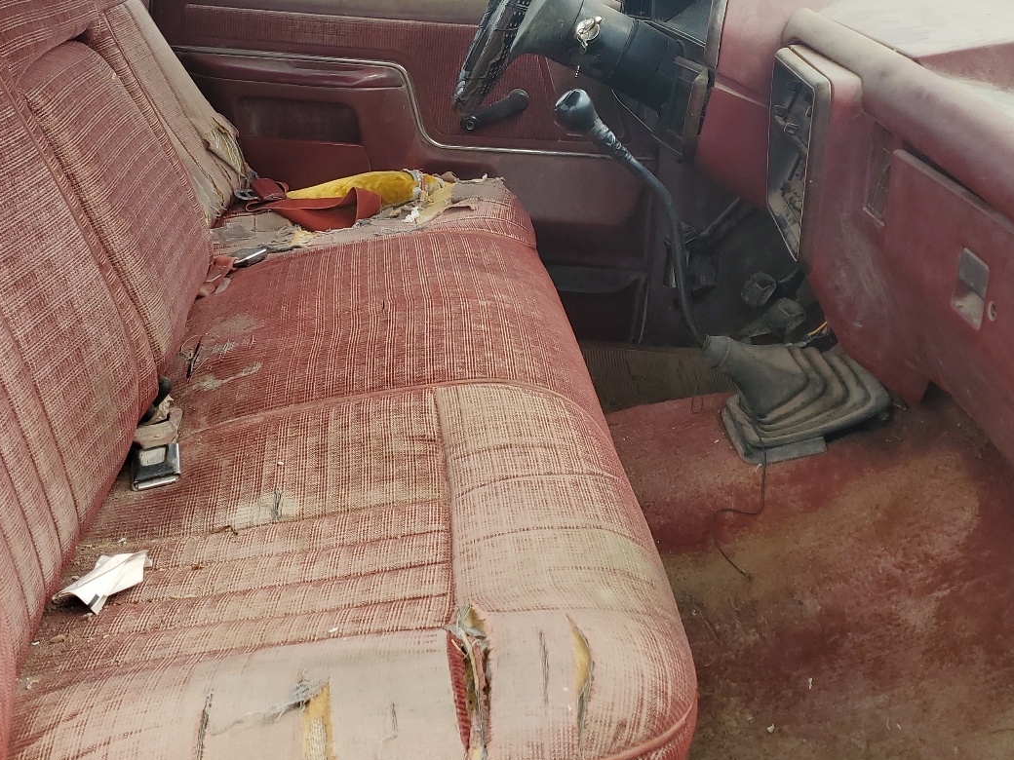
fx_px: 1172
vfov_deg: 35.1
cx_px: 398
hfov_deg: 46.5
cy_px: 179
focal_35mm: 40
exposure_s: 1/1000
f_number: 1.5
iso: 50
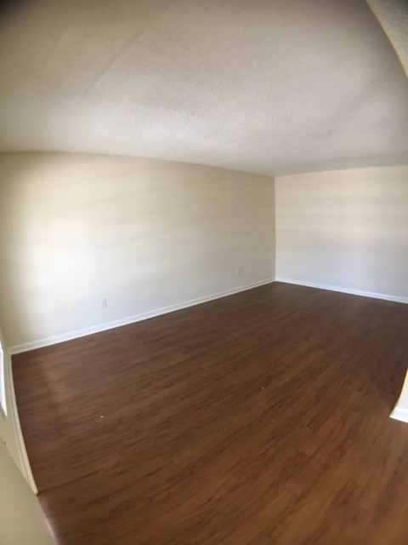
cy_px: 272
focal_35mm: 29
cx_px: 204
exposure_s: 1/24
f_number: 2.2
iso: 200
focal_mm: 4.15
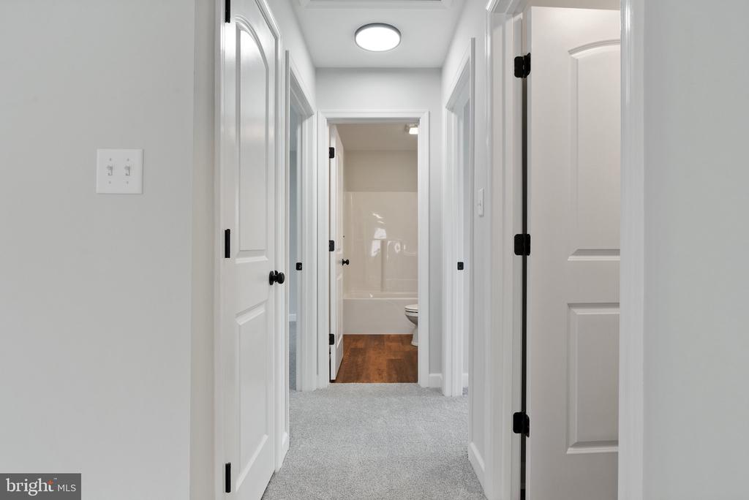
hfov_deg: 90.0
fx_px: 375
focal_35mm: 18
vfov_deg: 67.5
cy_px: 250
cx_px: 374
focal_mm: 18
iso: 640
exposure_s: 1/10
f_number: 10
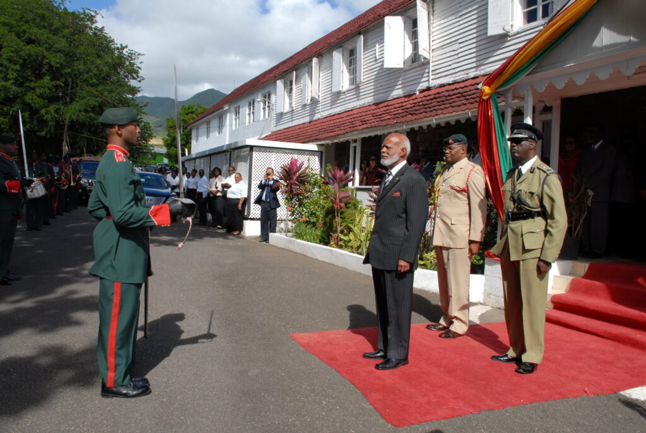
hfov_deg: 61.9
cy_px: 216
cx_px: 323
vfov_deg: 43.7
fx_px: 539
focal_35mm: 30
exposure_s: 1/320
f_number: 9
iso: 200
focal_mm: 20
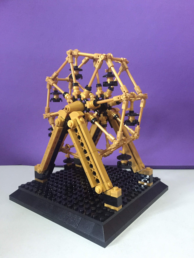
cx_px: 97
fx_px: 217
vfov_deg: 61.7
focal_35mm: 29
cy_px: 129
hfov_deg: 48.2
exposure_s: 1/15
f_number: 2.2
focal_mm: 4.15
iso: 400
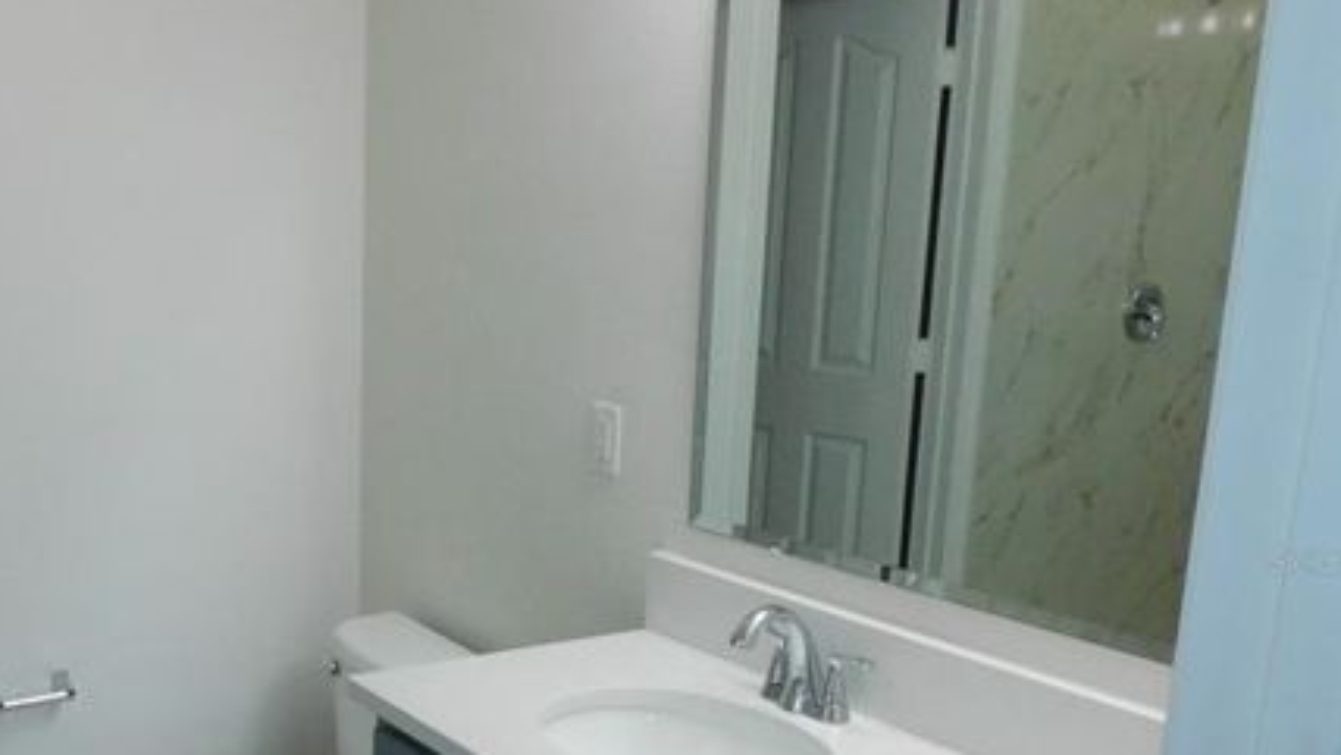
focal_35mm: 43
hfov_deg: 45.3
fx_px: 1529
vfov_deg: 27.4
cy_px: 561
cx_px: 296
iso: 400
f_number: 3.3
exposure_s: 1/125
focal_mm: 4.3
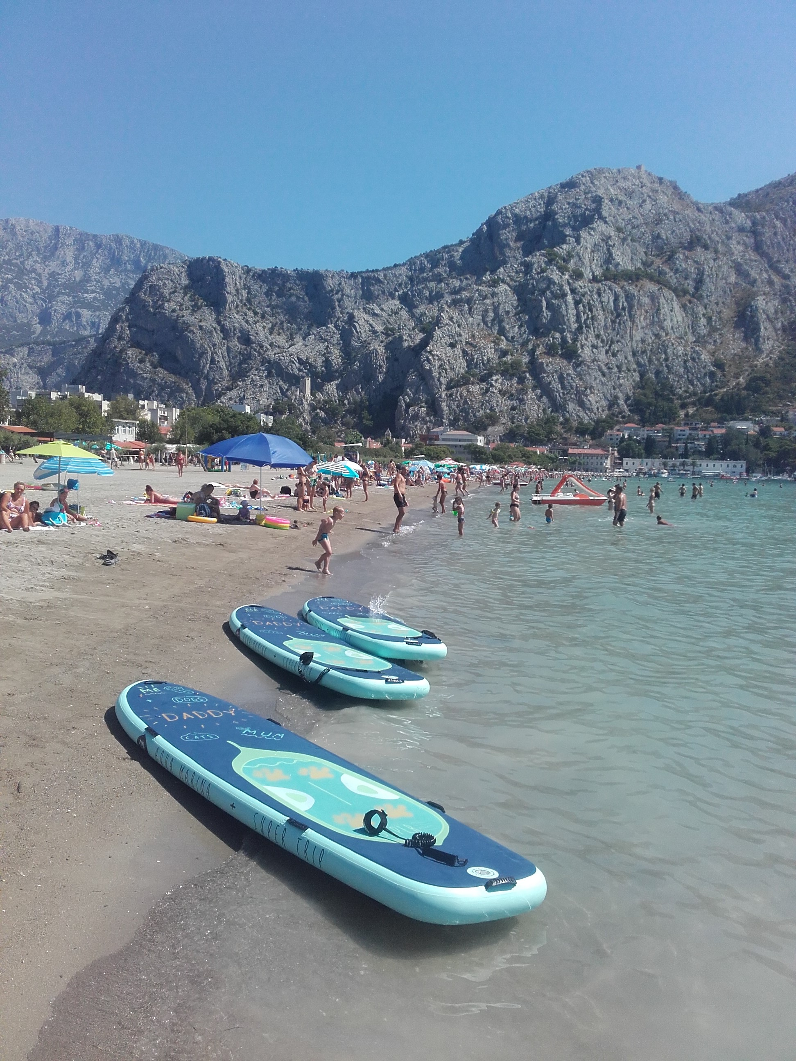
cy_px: 530
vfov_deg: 58.4
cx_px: 398
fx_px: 950
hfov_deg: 45.4
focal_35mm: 31
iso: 50
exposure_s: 1/1489
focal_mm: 3.3
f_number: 2.2
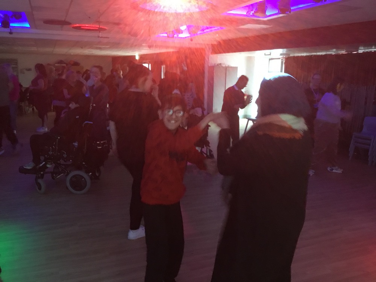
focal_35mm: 31
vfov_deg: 45.4
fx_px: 337
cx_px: 188
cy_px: 141
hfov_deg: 58.4
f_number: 2.4
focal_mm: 3.3
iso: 500
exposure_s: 1/17
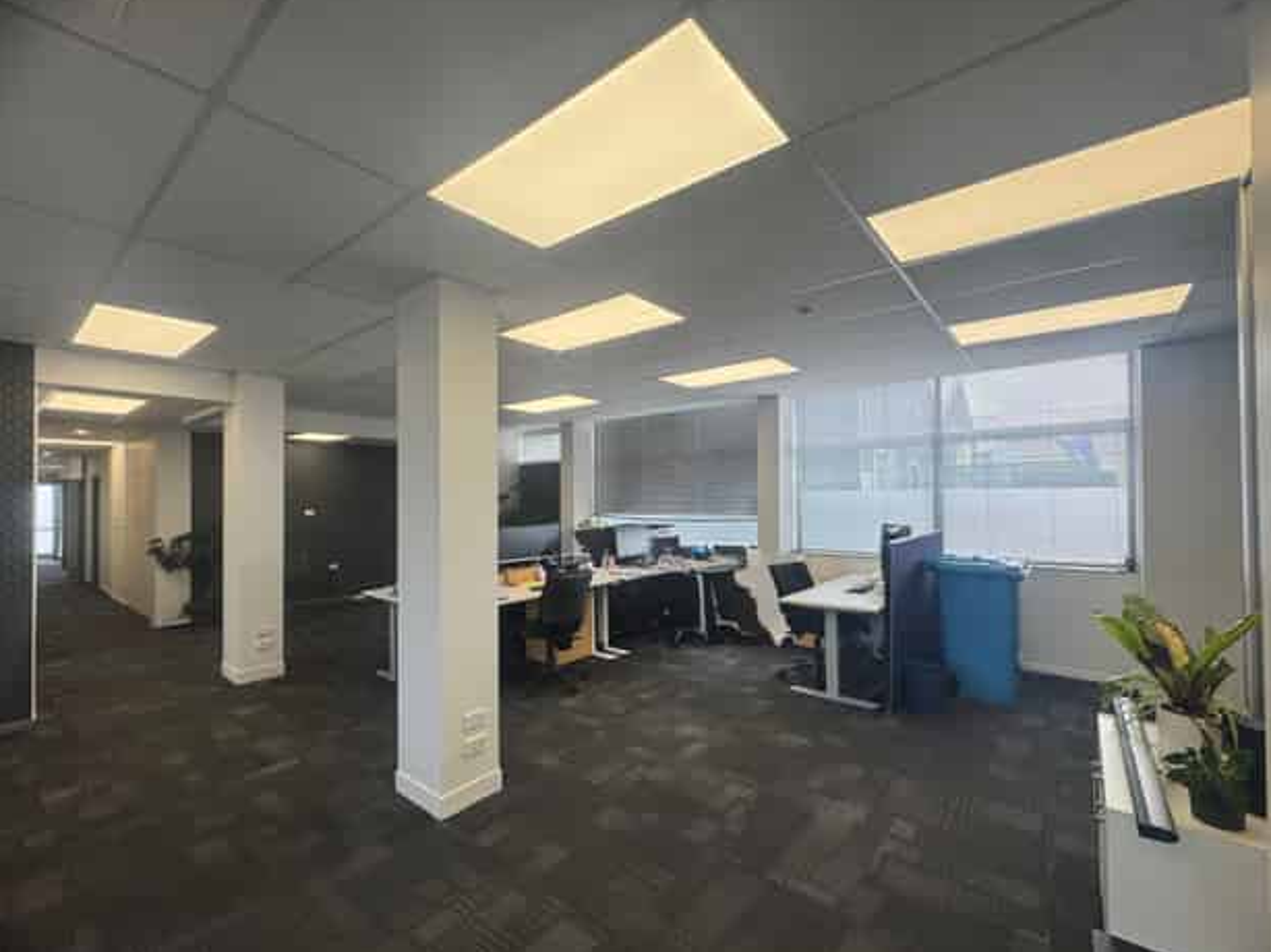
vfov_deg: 81.7
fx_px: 551
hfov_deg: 98.2
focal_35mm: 15
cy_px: 496
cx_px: 644
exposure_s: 1/112
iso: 40
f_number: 2.2
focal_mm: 2.22
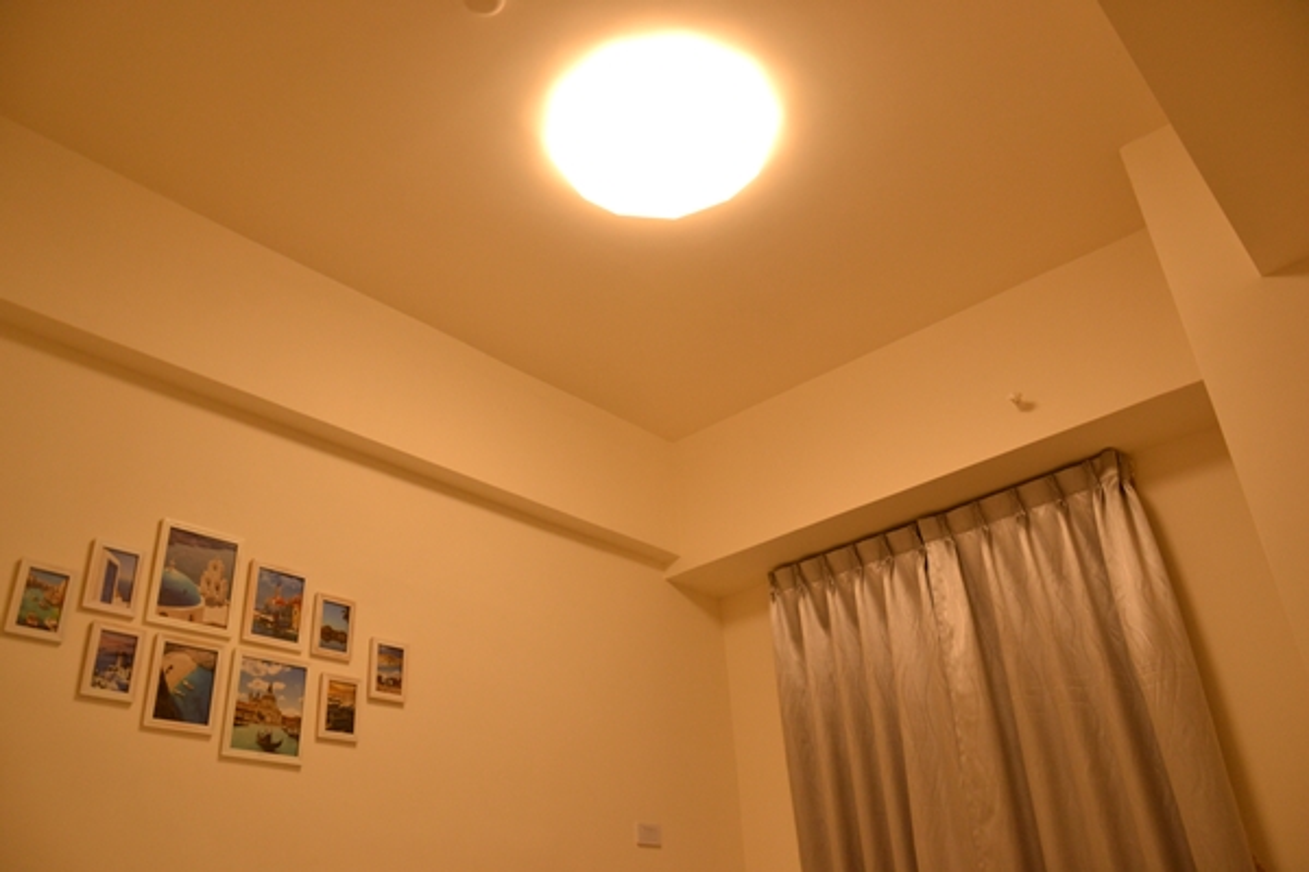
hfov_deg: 67.4
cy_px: 436
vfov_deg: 47.9
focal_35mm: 27
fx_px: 982
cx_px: 654
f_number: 3.5
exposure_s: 1/125
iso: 800
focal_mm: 18
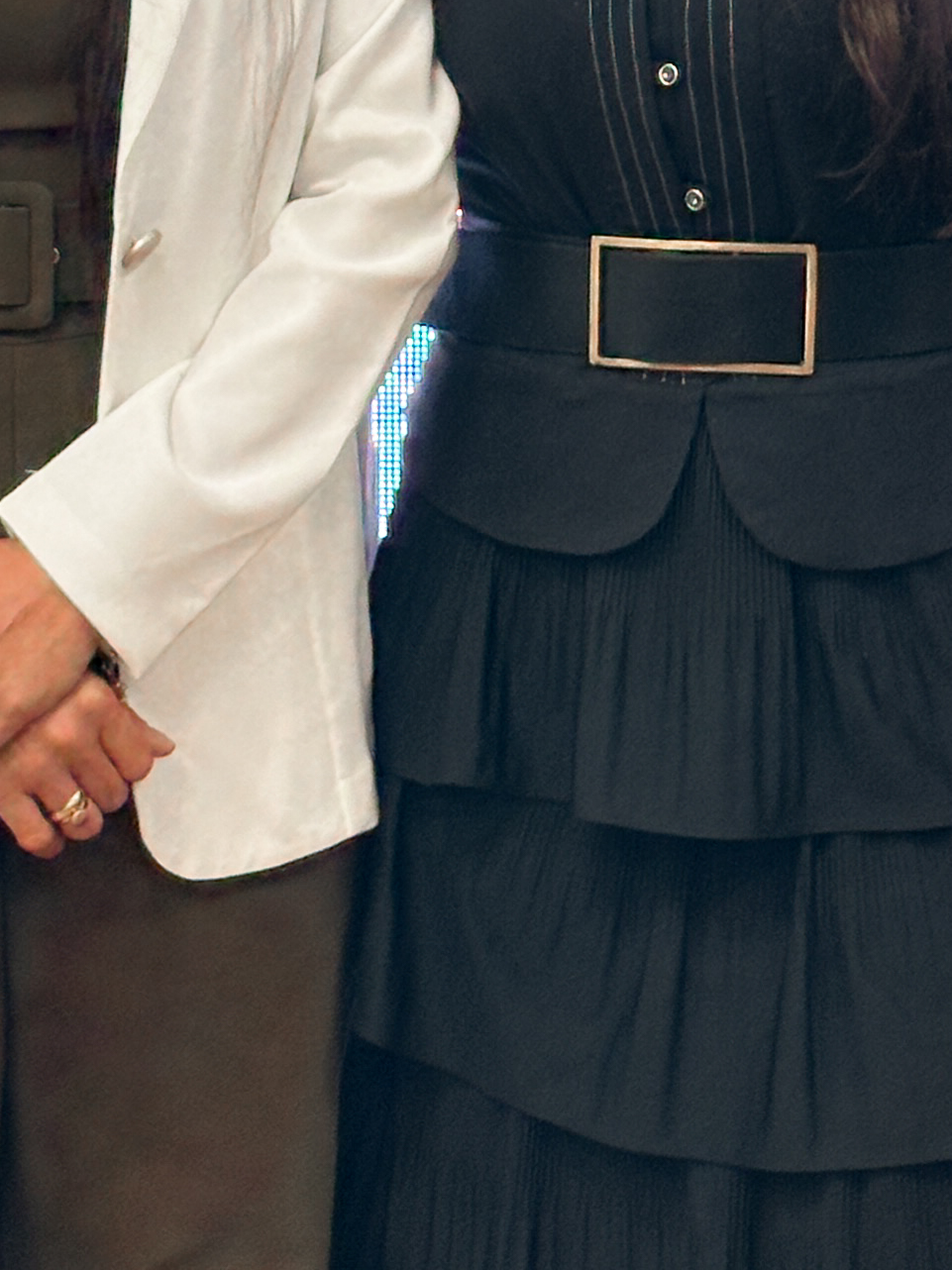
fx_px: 5539
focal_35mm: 151
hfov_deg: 9.8
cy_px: -260
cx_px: 339
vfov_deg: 12.8
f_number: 1.8
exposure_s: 1/125
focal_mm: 6.86
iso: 64
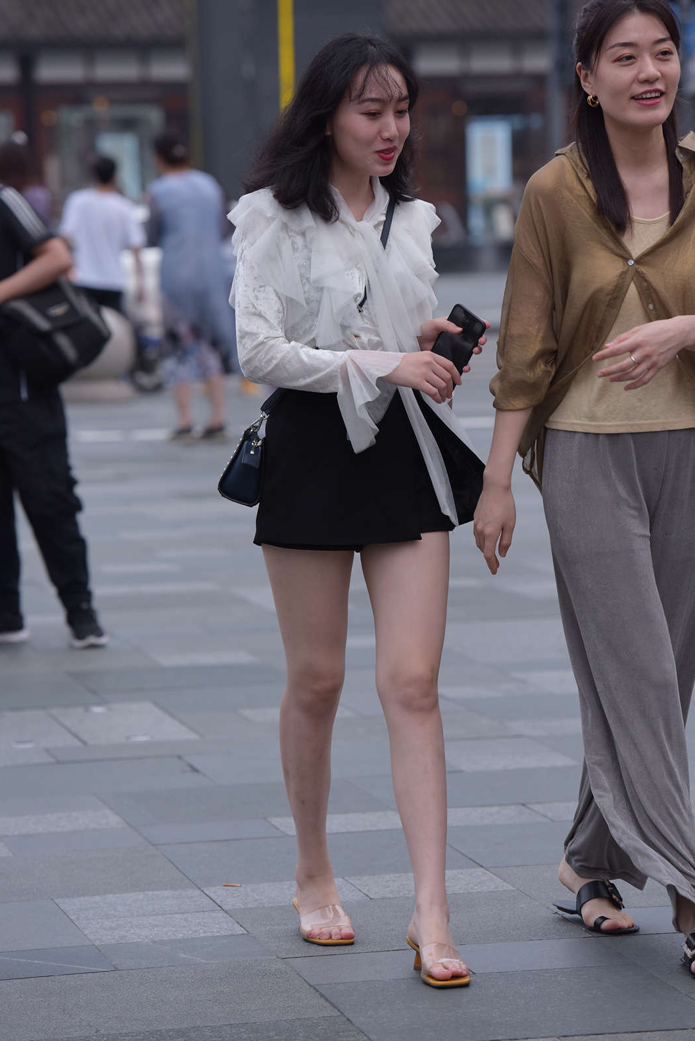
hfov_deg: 8.6
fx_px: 4599
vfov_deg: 12.9
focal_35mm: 159
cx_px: 344
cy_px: 508
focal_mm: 140
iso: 640
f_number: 4
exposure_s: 1/800
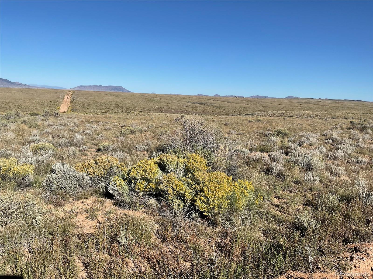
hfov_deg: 61.7
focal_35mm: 29
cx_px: 186
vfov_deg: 48.2
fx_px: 312
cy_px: 140
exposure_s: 1/2538
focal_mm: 3
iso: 16
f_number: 1.8
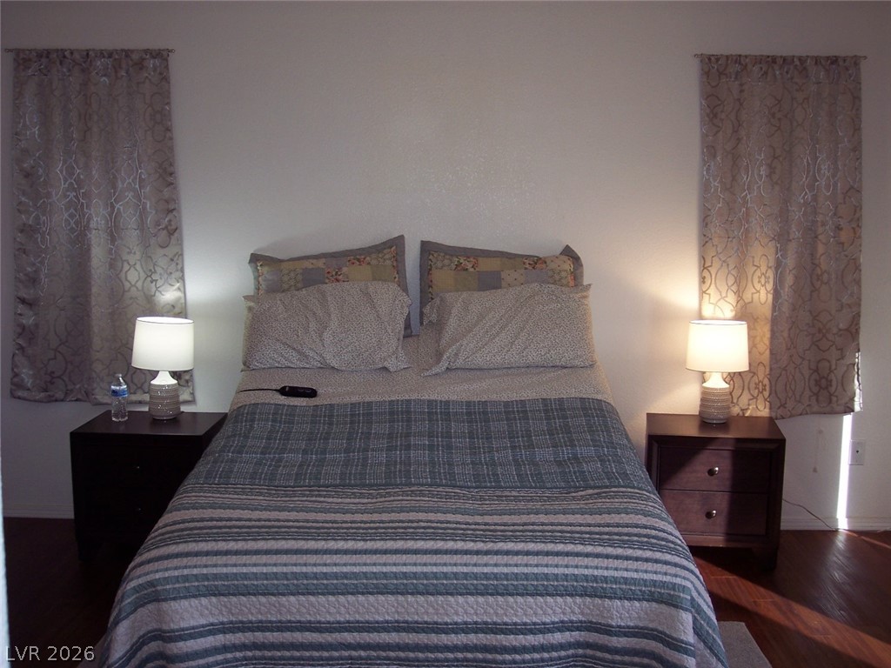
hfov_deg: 47.9
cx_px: 446
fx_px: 1004
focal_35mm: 39
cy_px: 334
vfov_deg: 36.8
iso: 100
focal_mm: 8
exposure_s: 1/60
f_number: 2.8
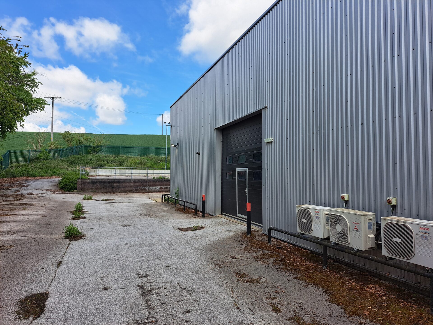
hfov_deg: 71.6
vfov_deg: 56.8
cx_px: 216
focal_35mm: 24
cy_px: 162
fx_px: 300
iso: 50
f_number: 1.8
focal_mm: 5.23
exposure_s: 1/1119
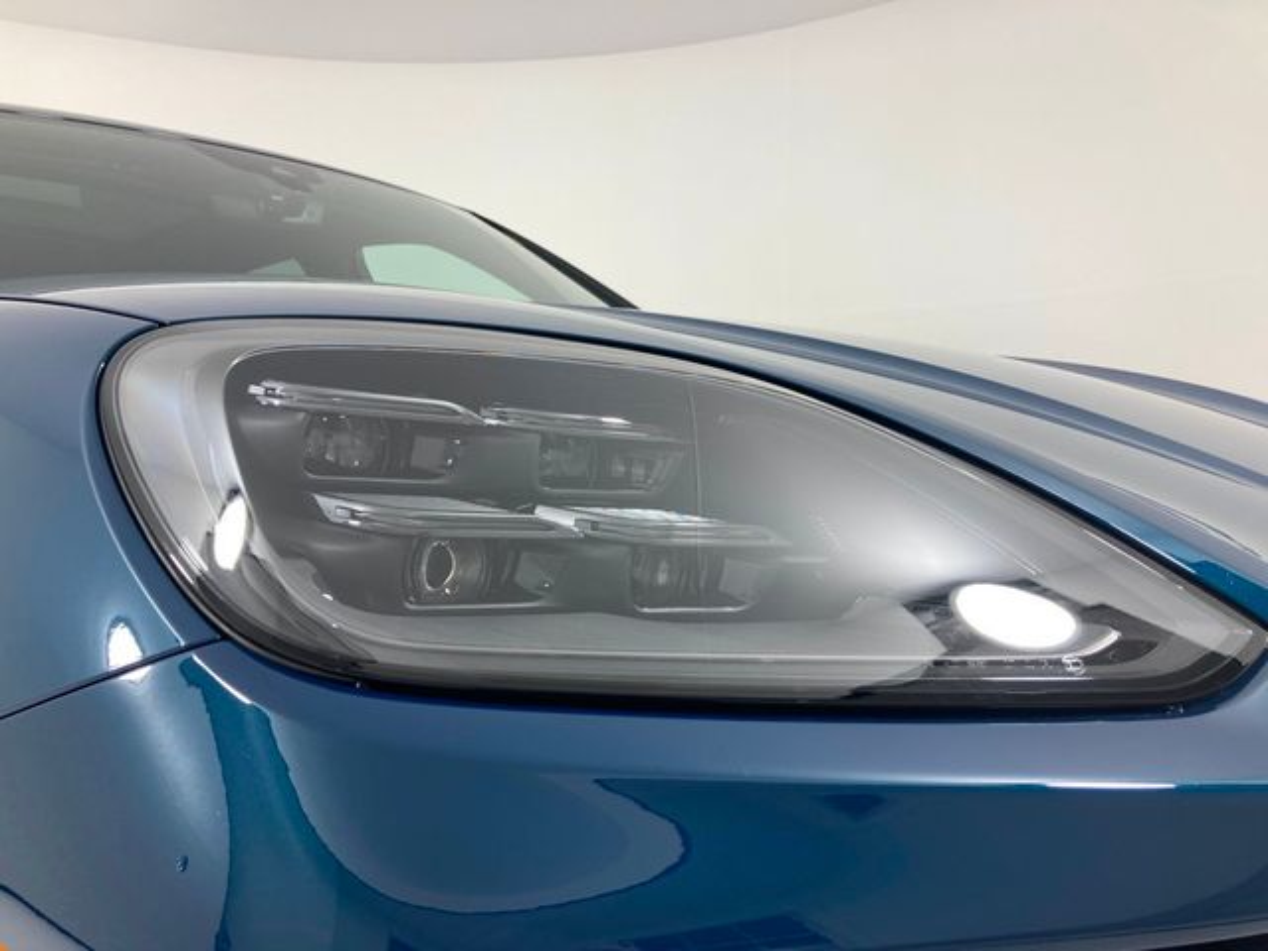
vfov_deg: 49.7
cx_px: 634
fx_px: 1026
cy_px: 476
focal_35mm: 28
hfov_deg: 63.4
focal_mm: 3.99
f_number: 1.8
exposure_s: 1/149
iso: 20
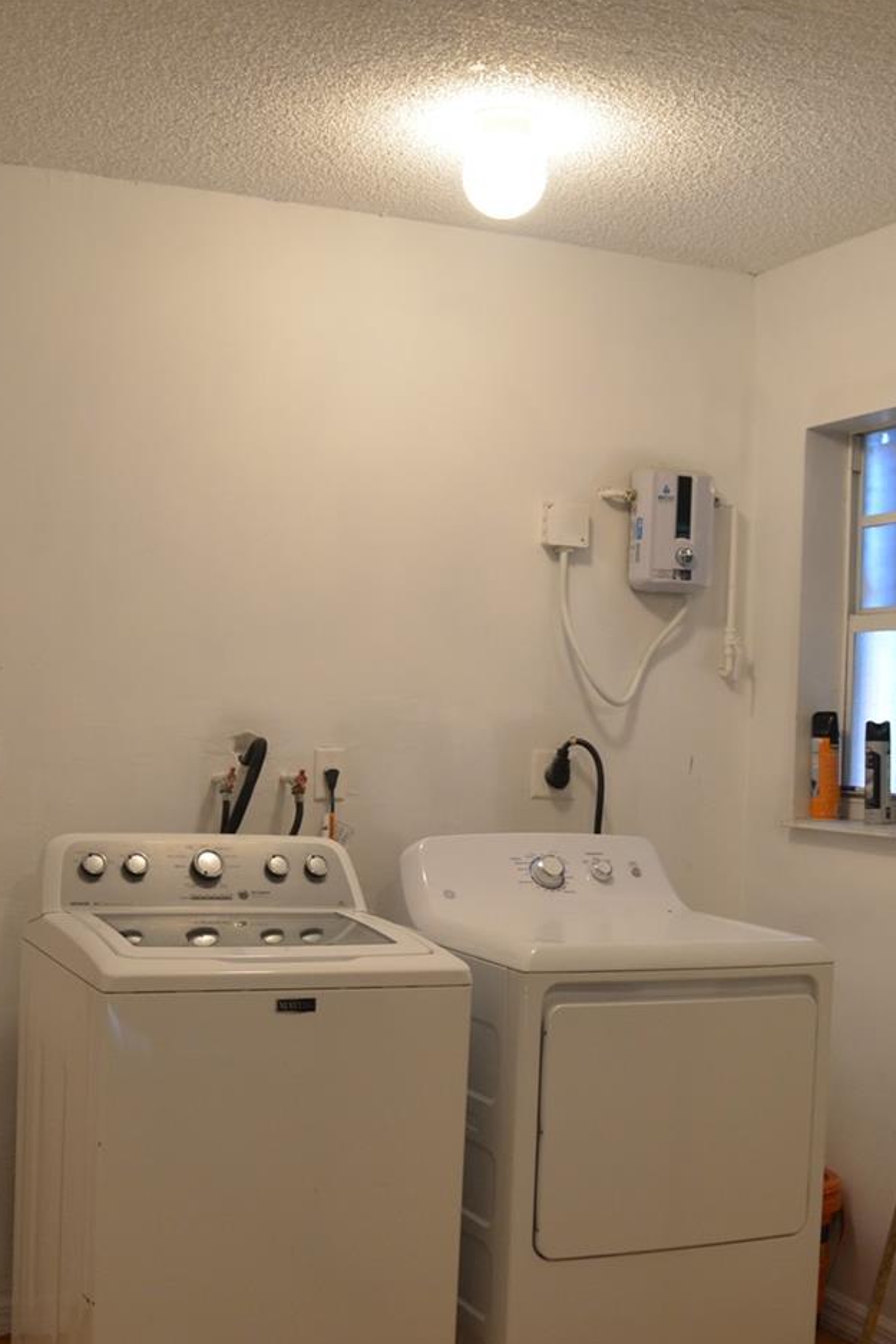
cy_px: 754
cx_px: 325
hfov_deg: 29.1
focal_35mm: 46
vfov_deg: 42.7
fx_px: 1717
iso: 500
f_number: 4
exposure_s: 1/60
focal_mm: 18
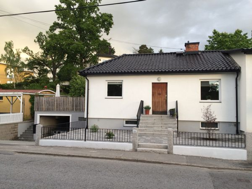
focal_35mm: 29
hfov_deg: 61.7
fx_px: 211
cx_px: 126
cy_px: 94
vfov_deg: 48.2
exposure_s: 1/120
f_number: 2.2
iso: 50
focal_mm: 4.15
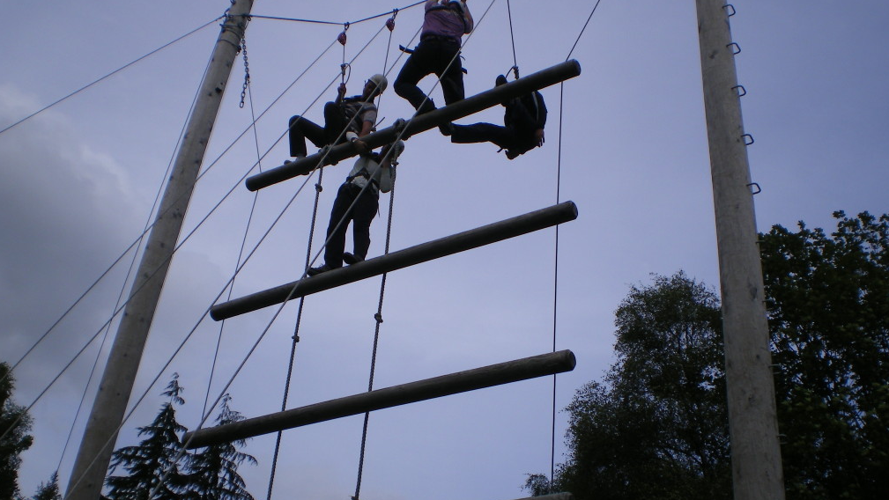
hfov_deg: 48.3
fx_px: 990
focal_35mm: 42
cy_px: 222
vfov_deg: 28.3
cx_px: 447
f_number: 4.6
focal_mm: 6.3
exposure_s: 1/800
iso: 64
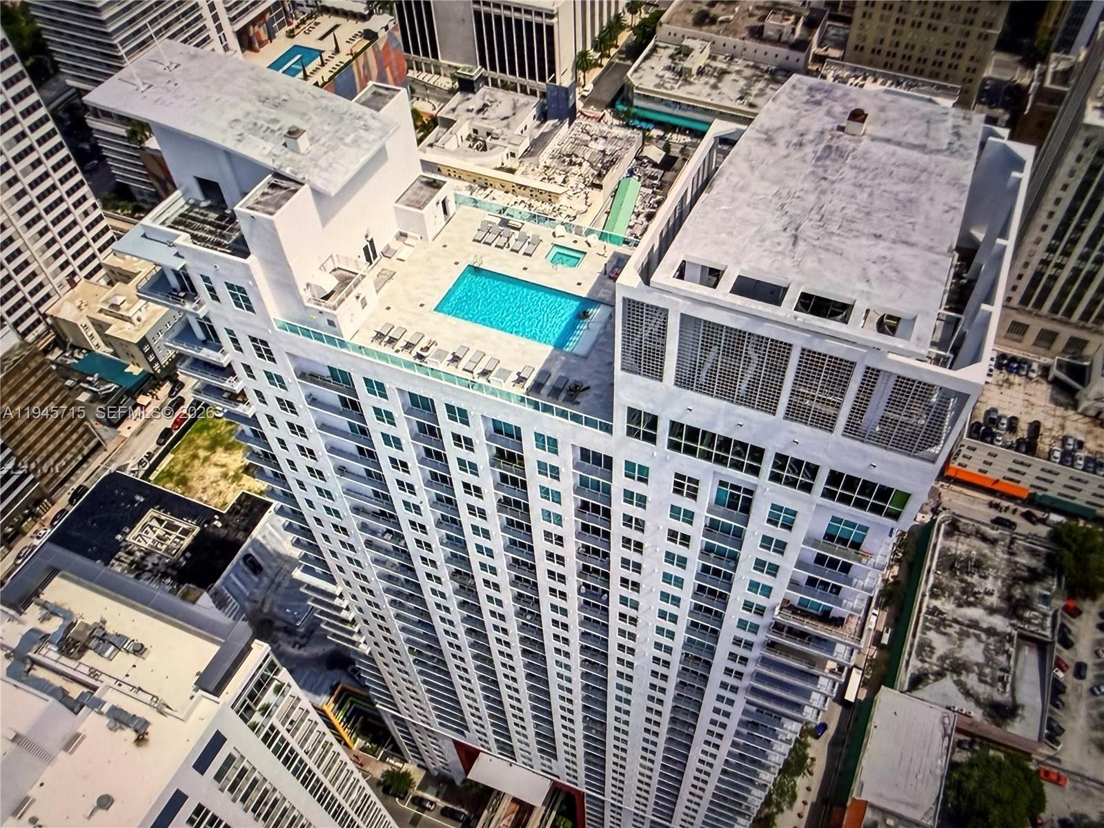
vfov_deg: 56.8
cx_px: 552
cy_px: 414
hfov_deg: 71.6
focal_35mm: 24
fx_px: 765
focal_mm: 2.22
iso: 250
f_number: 2.2
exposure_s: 1/120
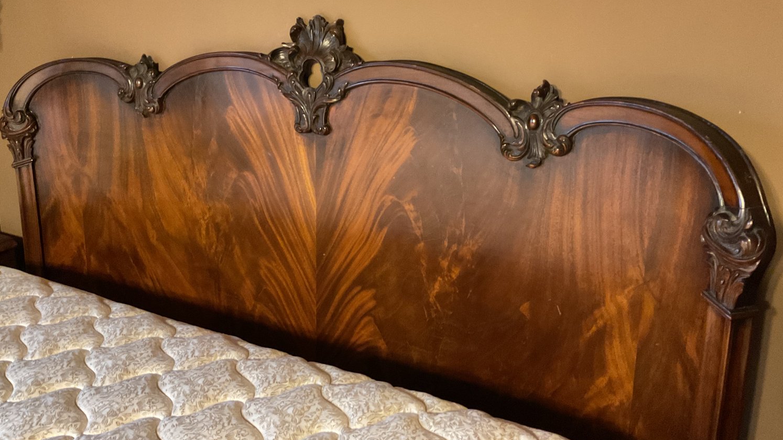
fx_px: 664
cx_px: 388
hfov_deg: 61.0
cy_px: 164
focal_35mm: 32
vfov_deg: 36.4
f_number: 1.8
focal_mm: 3
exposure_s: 1/30
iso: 500
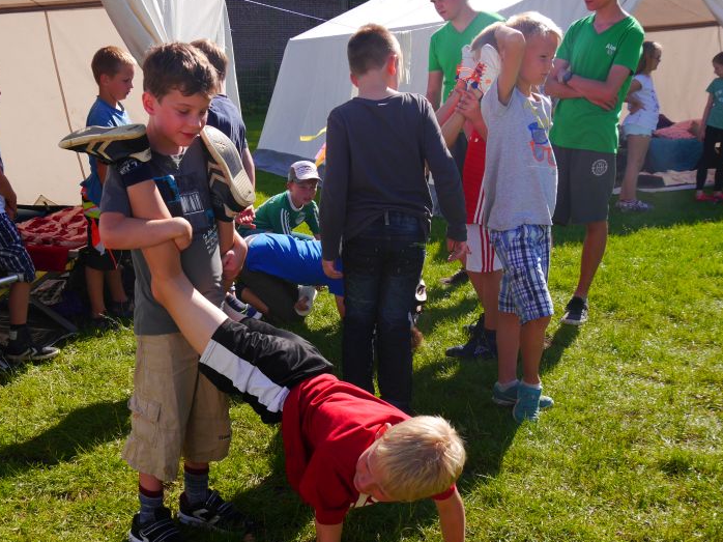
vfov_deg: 33.5
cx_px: 254
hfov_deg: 43.4
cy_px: 315
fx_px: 898
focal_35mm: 43
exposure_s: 1/400
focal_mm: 15
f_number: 6.3
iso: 160
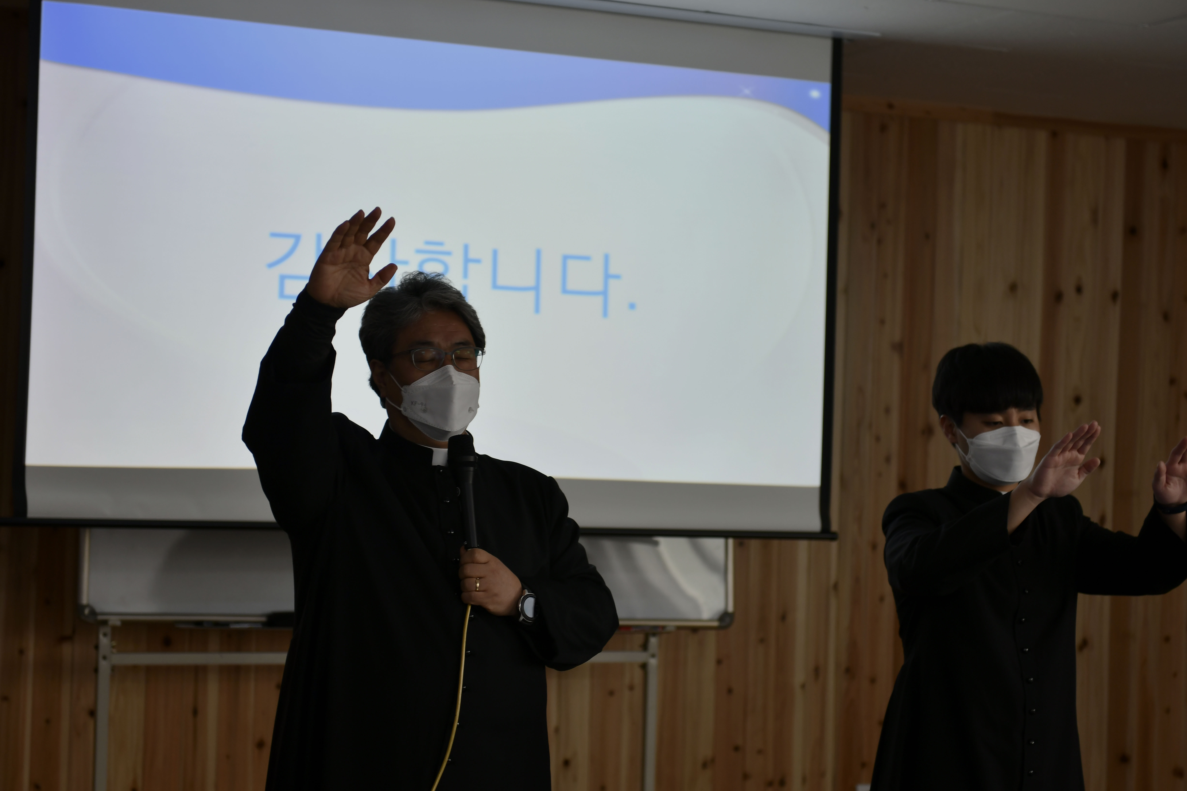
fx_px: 2704
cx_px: 602
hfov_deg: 24.8
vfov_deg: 16.7
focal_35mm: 82
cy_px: 427
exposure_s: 1/160
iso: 400
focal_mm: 70
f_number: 2.8
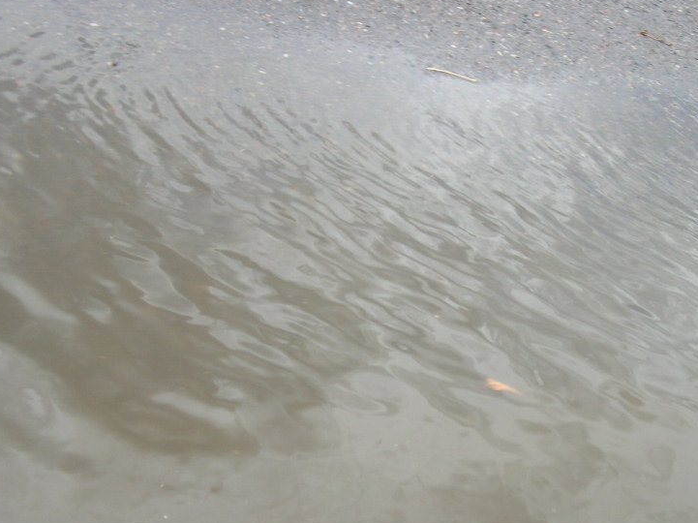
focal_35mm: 54
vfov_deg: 26.9
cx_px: 406
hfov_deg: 35.5
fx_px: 1088
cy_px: 320
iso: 100
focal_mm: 8
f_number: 2.8
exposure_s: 1/67.2
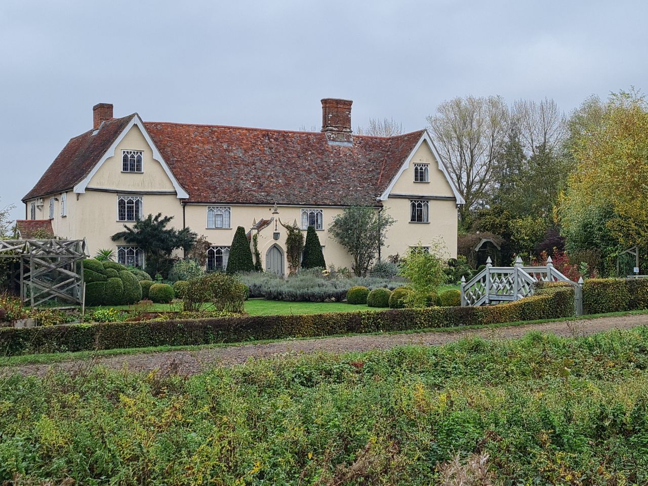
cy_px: 243
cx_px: 324
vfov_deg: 53.1
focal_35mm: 26
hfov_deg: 67.3
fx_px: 487
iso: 50
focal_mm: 5.4
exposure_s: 1/546
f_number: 1.8
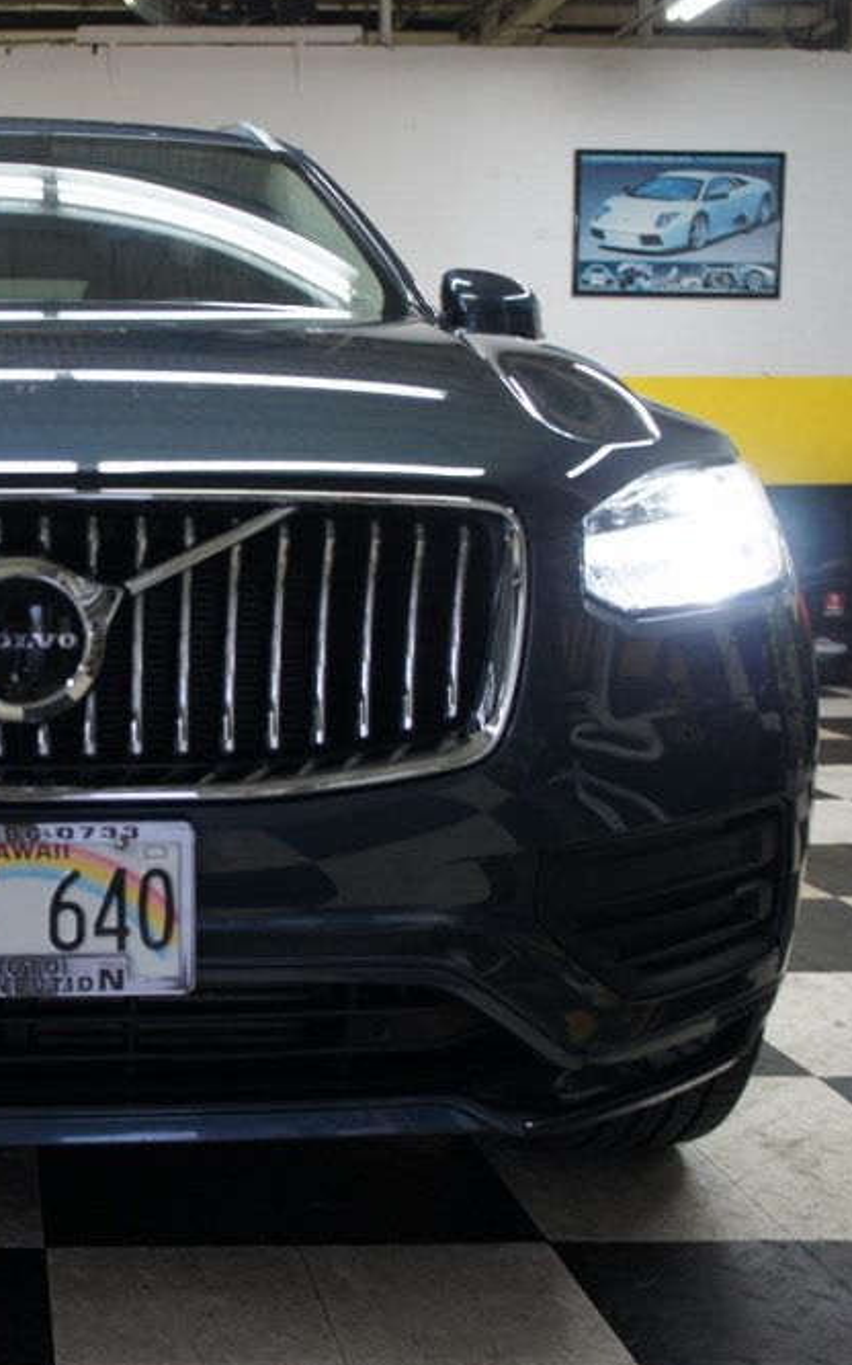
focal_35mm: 47
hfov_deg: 25.8
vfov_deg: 42.7
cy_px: 684
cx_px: -25
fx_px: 1747
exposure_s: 1/30
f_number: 4
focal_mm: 20
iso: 320
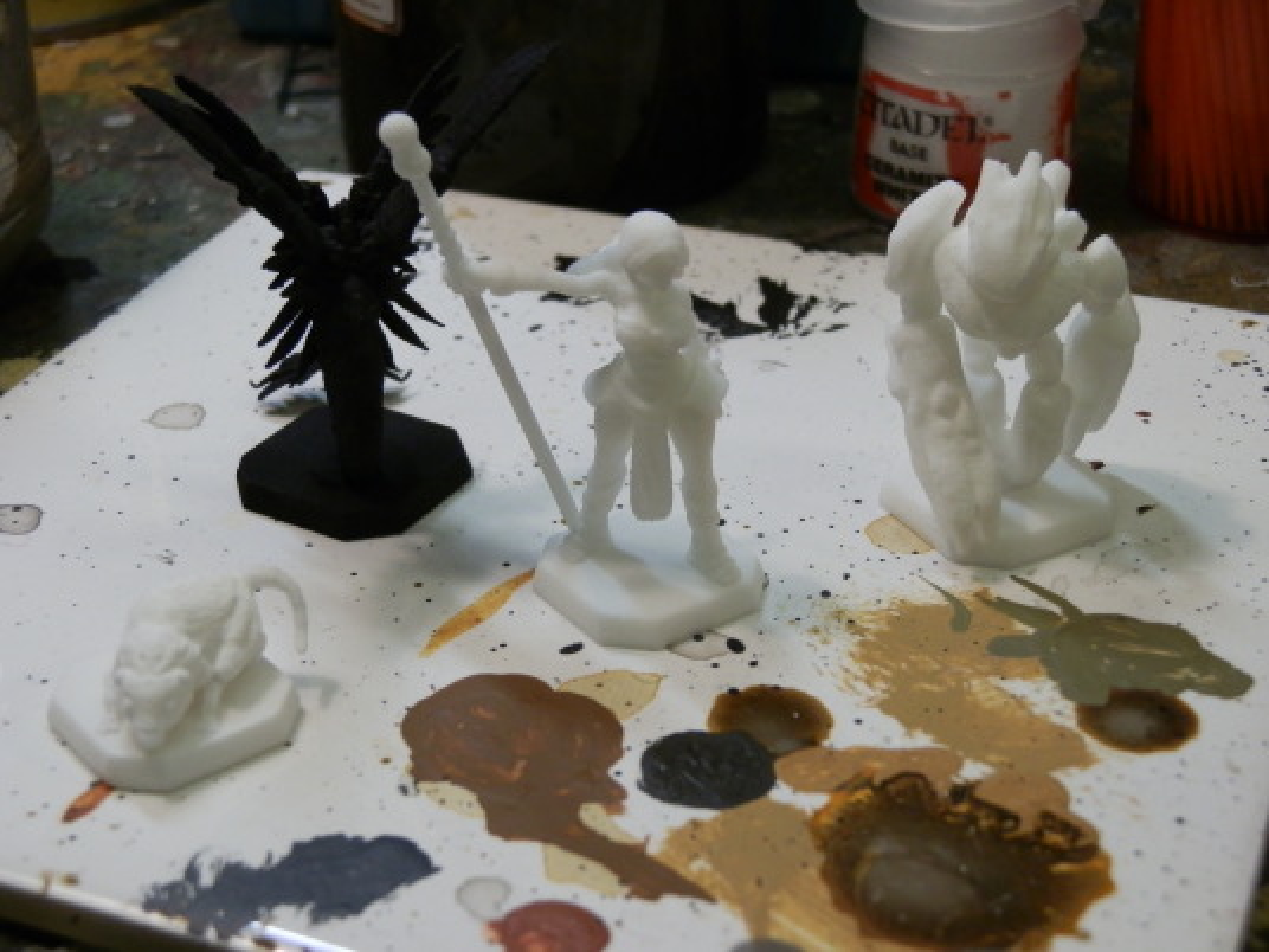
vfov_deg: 24.0
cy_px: 476
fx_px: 2236
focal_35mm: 61
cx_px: 634
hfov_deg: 31.7
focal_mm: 10.99
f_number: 3.7
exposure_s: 1/60
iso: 200
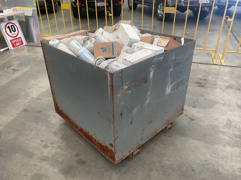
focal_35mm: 29
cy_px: 90
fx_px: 202
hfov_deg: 61.7
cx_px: 120
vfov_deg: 48.2
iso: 40
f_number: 1.8
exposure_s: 1/50
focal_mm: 3
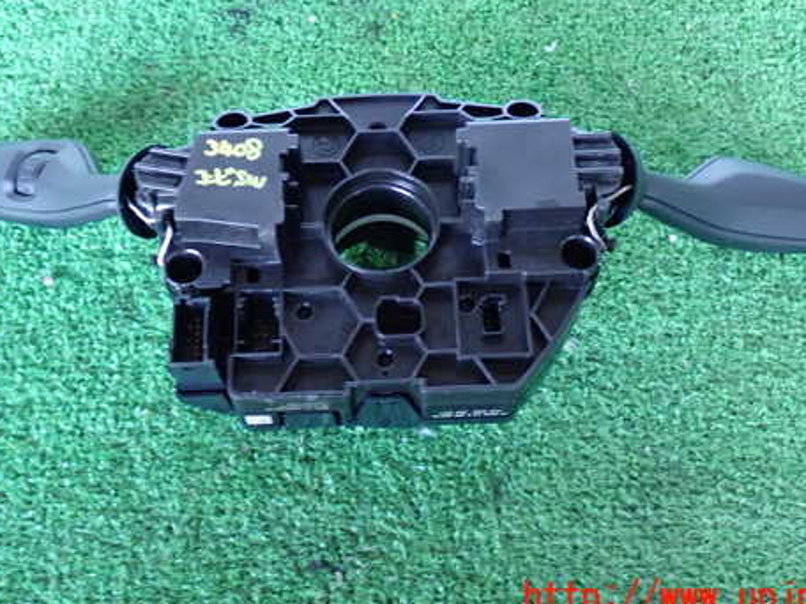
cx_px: 392
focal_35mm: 50
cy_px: 223
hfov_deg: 38.2
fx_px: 1164
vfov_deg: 29.0
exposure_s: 1/25
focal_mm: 6.83
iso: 800
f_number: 2.7
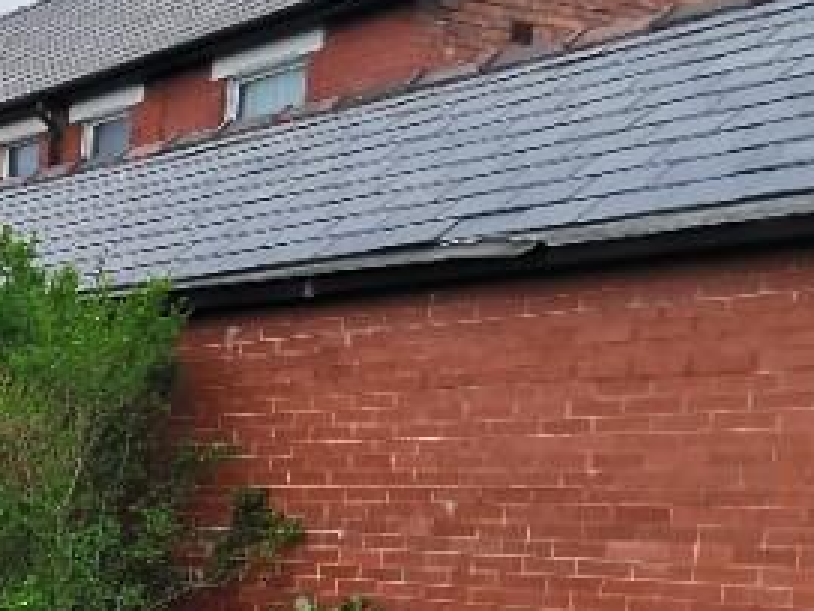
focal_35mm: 64
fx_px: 1505
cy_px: 653
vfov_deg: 21.8
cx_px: -643
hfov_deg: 20.9
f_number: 2.2
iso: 50
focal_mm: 2.26
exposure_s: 1/545
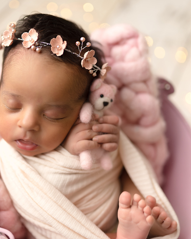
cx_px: 48
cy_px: 119
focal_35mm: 50
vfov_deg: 37.3
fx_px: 353
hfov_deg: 29.8
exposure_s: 1/250
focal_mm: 35
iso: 125
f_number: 1.4
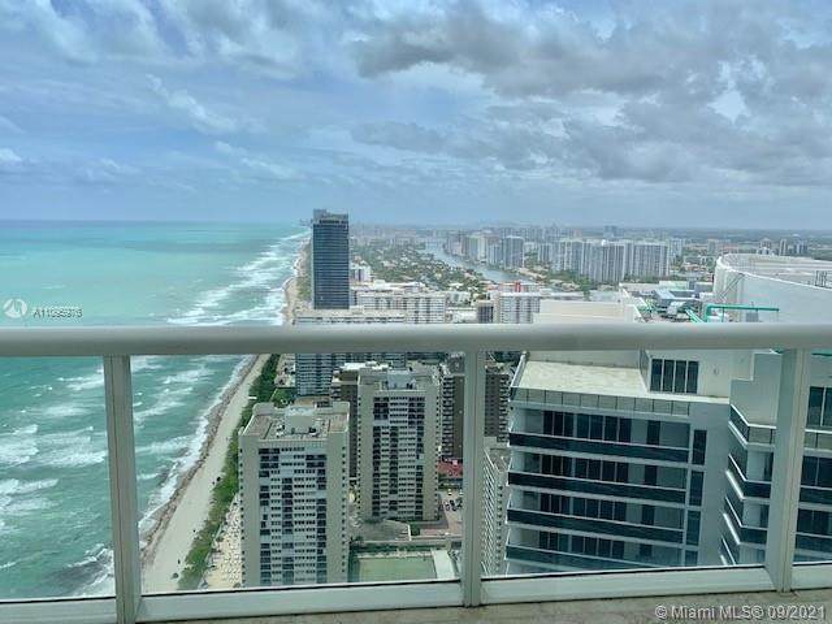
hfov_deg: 67.3
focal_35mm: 26
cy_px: 312
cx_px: 416
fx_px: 625
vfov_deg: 53.1
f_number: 1.8
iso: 25
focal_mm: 4.25
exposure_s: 1/1634
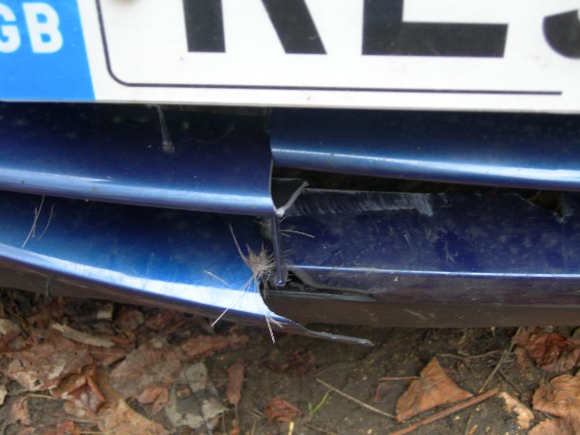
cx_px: 290
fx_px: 855
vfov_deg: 28.6
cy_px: 218
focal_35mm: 51
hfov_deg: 37.5
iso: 50
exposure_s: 1/9.8
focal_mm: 10.6
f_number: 3.2
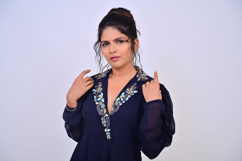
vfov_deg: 20.9
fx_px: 437
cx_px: 121
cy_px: 80
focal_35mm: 65
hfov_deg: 31.0
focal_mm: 65
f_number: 4.5
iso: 200
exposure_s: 1/125
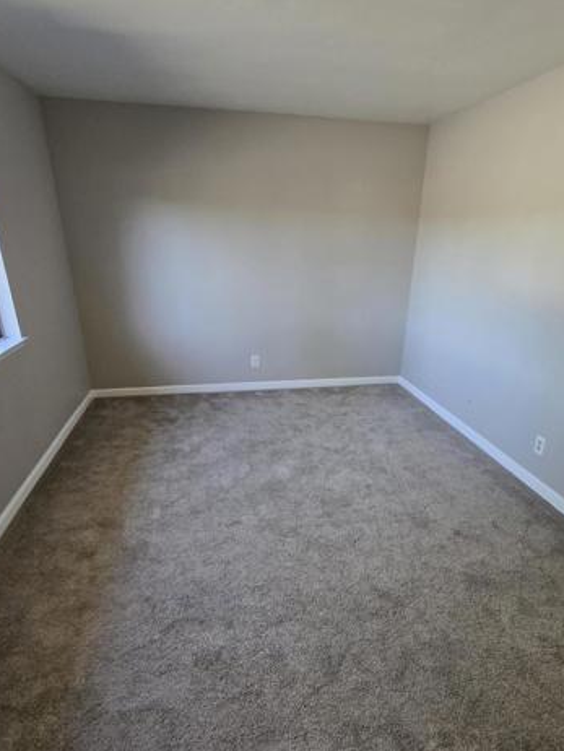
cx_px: 294
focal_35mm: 18
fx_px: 391
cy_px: 413
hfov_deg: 71.6
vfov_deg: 87.5
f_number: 2.2
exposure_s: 1/60
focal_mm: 2.2
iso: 125
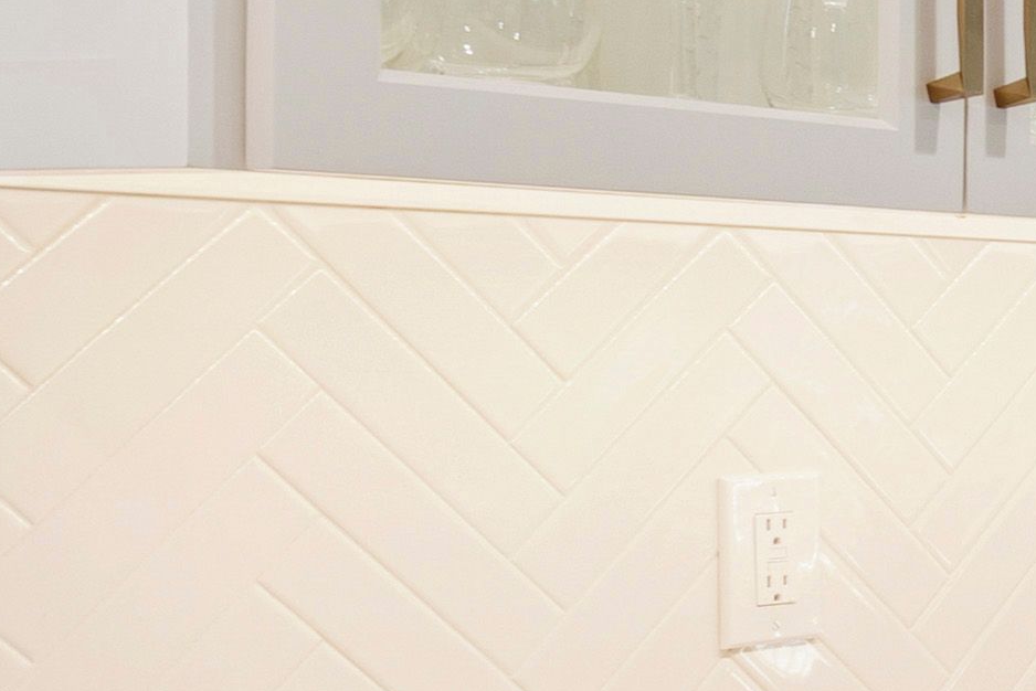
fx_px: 2562
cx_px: 2536
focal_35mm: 89
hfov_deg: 14.4
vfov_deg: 15.4
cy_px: 421
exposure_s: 1/1.25
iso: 100
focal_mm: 10
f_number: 8
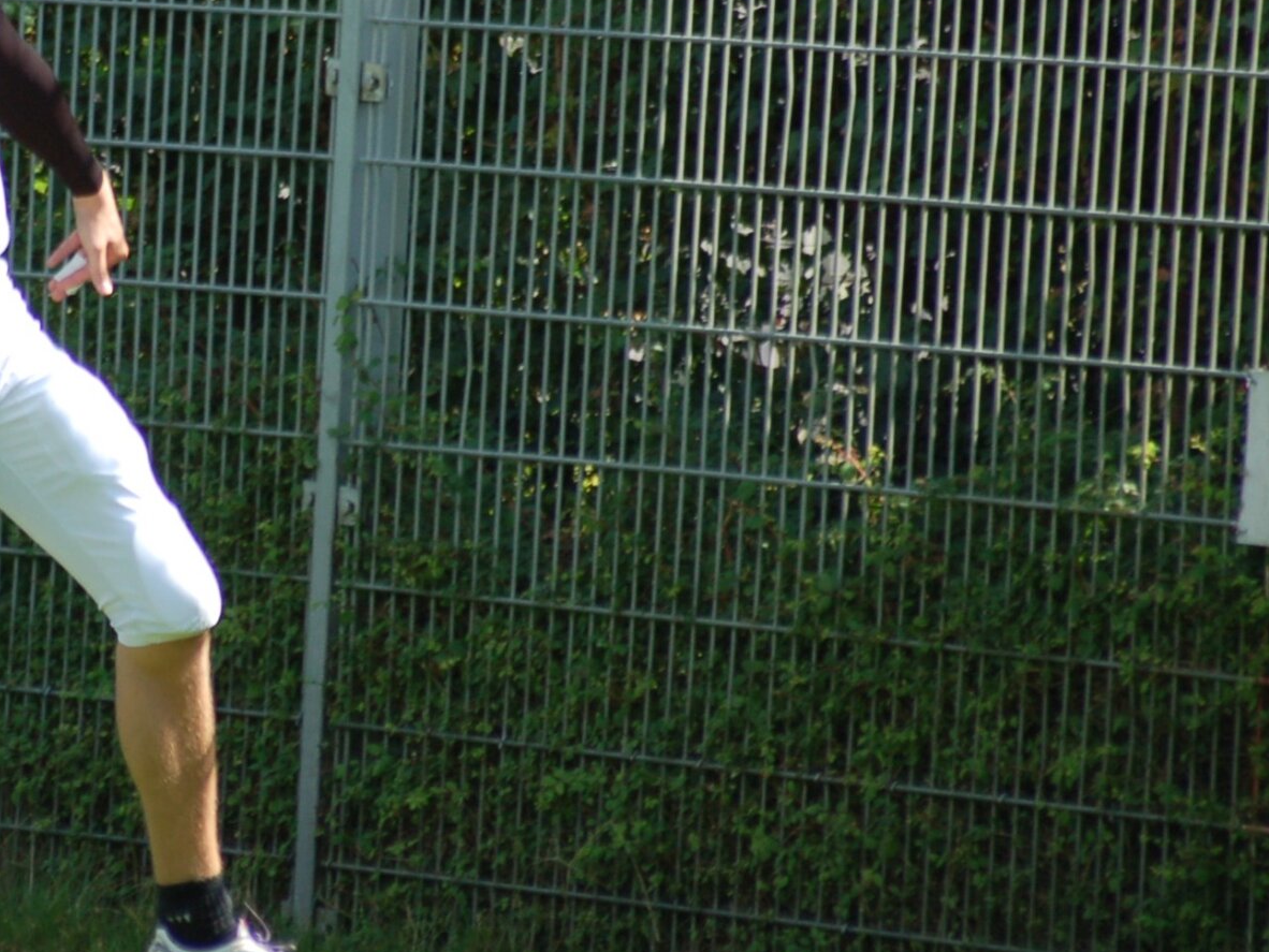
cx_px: 184
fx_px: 23577
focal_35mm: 643
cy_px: 290
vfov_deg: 2.3
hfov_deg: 3.1
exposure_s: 1/800
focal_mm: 240
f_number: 5.3
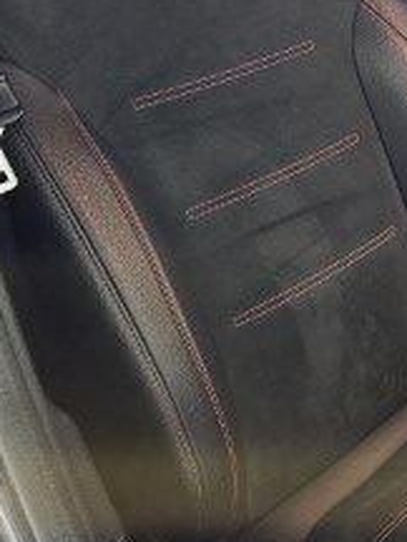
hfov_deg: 19.8
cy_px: 228
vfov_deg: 28.5
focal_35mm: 68
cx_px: 538
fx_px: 1066
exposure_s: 1/24
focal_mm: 6.3
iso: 640
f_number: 1.7
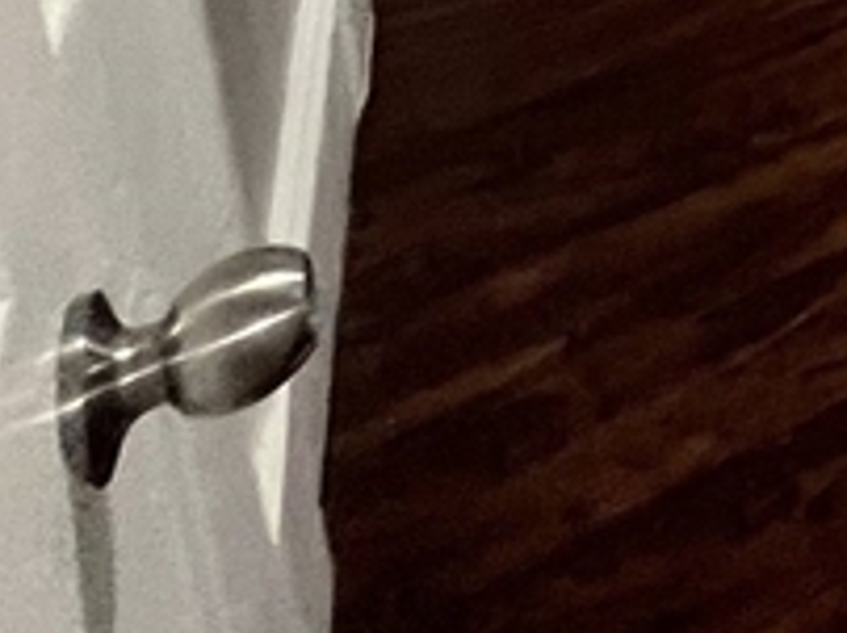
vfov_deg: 14.2
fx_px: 1613
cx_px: 1811
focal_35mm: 66
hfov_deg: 17.4
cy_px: -922
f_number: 1.8
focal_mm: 1.57
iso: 320
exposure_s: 1/60
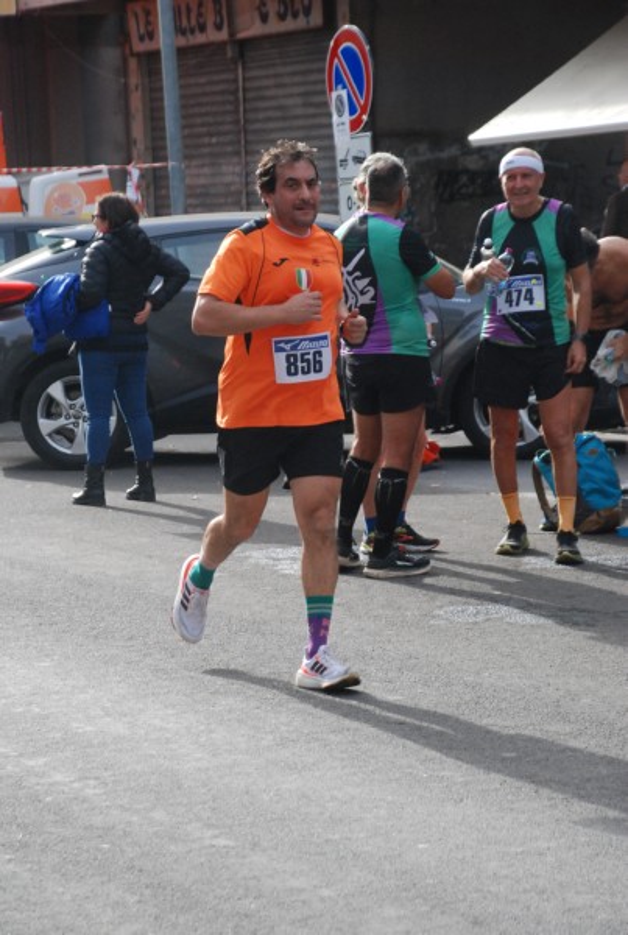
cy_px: 468
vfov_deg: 17.0
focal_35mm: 120
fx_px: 3124
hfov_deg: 11.5
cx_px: 314
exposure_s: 1/1000
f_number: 5.6
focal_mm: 80
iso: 1000
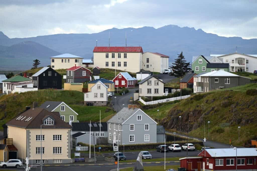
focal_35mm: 200
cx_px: 128
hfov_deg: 10.3
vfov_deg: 6.9
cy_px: 86
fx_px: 1428
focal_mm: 200
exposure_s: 1/50
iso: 100
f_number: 6.3
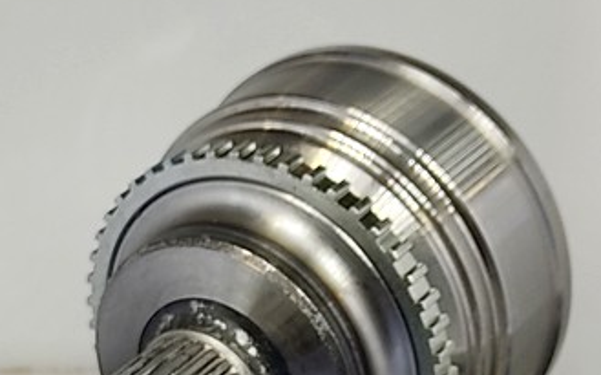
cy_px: 601
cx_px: 164
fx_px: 1784
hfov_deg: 19.0
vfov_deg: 11.4
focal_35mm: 109
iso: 173
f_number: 1.79
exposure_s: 1/100
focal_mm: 4.74
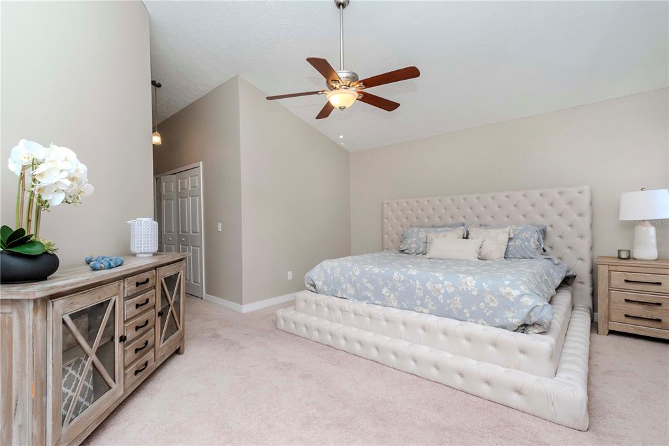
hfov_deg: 100.4
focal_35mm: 15
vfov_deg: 77.3
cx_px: 334
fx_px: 279
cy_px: 223
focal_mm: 10
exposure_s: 1/200
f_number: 8
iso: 500
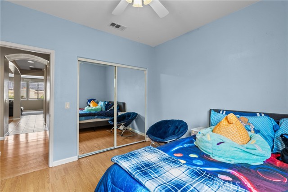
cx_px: 144
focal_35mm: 16
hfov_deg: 96.7
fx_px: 128
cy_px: 96
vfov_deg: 73.8
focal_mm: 16
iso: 2000
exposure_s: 1/10
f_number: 8
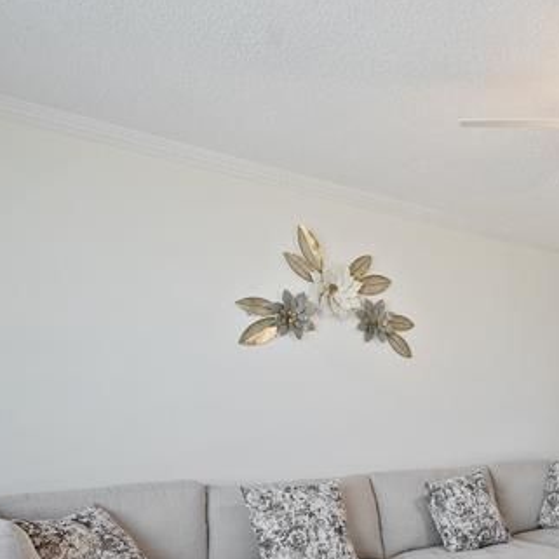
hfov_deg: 41.0
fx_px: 658
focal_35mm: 36
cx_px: 542
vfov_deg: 44.3
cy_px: 428
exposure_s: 1/20
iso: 1000
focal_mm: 11.5
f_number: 8
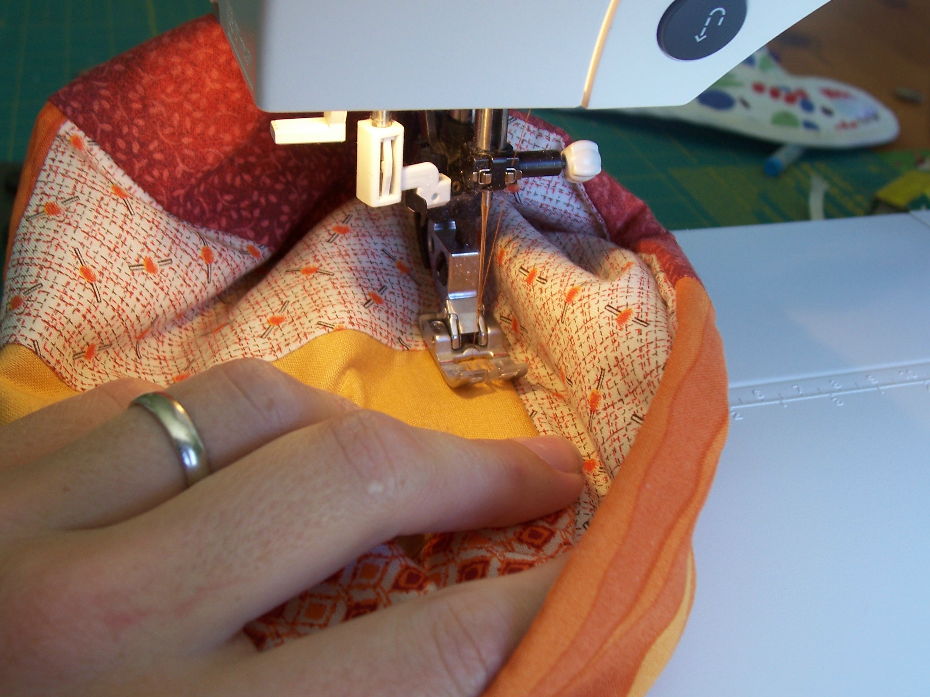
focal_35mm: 42
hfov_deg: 44.8
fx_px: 1128
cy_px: 348
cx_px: 465
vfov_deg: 34.3
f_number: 3
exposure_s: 1/60
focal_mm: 7
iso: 80
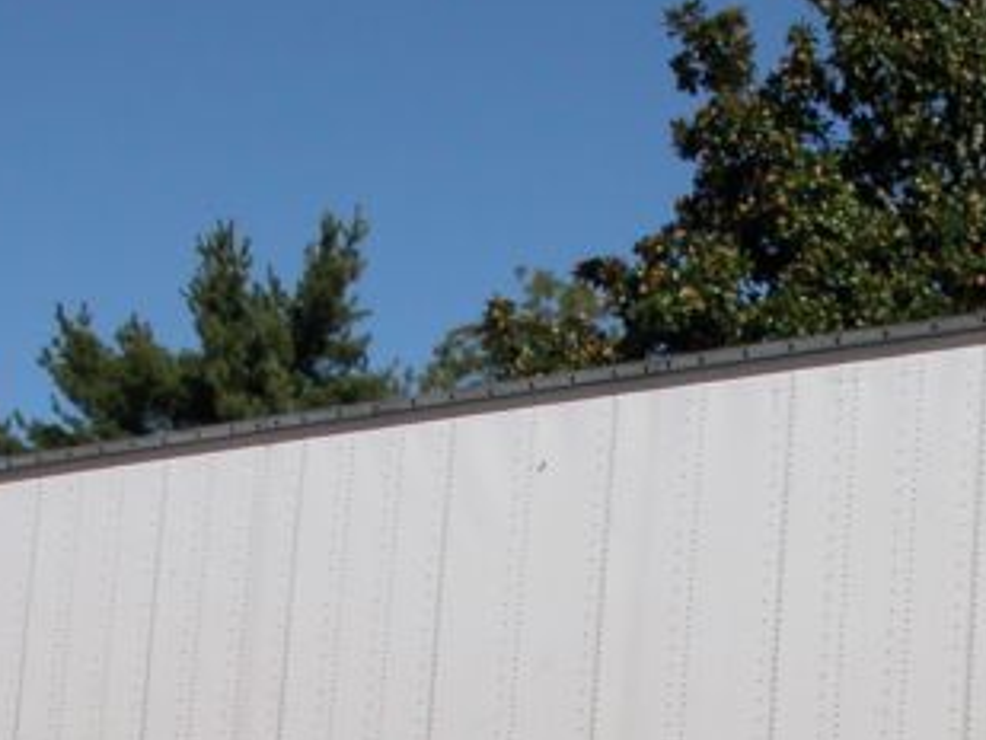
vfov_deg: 12.6
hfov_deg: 16.9
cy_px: 807
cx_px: 737
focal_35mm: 116
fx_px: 3305
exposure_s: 1/414
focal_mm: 8.9
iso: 100
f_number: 7.1
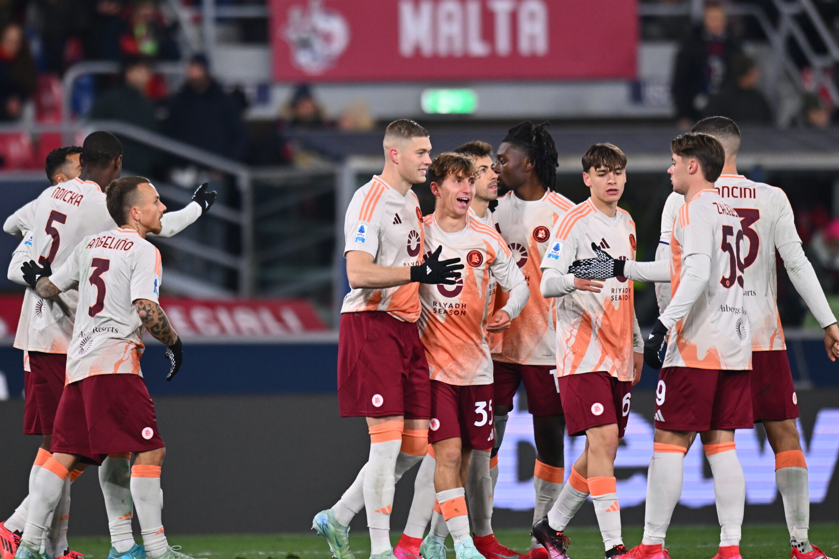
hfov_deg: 4.1
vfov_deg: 2.7
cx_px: 390
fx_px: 11676
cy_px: 270
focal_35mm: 501
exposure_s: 1/2500
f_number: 3.5
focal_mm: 400
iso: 2000
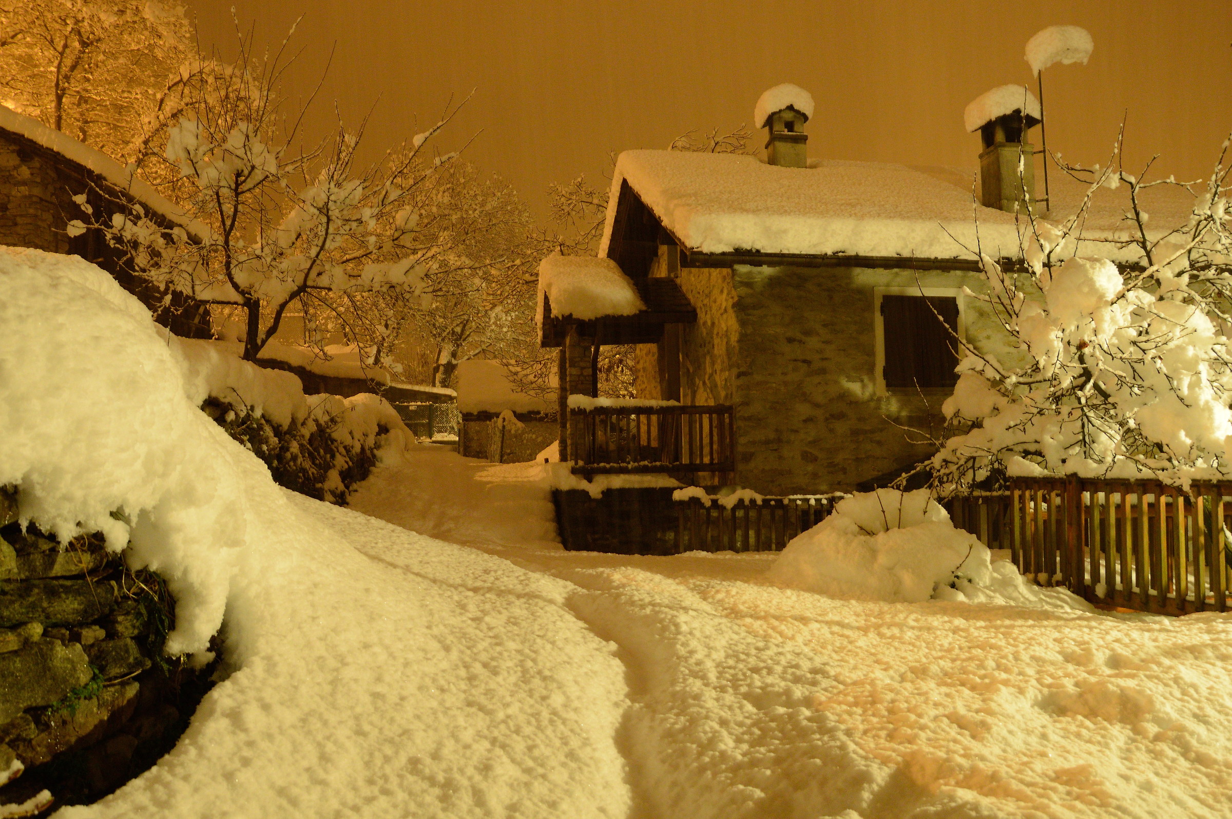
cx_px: 616
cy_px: 410
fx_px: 923
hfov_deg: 67.4
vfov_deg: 47.8
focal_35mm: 27
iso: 800
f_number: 7.1
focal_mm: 18
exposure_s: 4
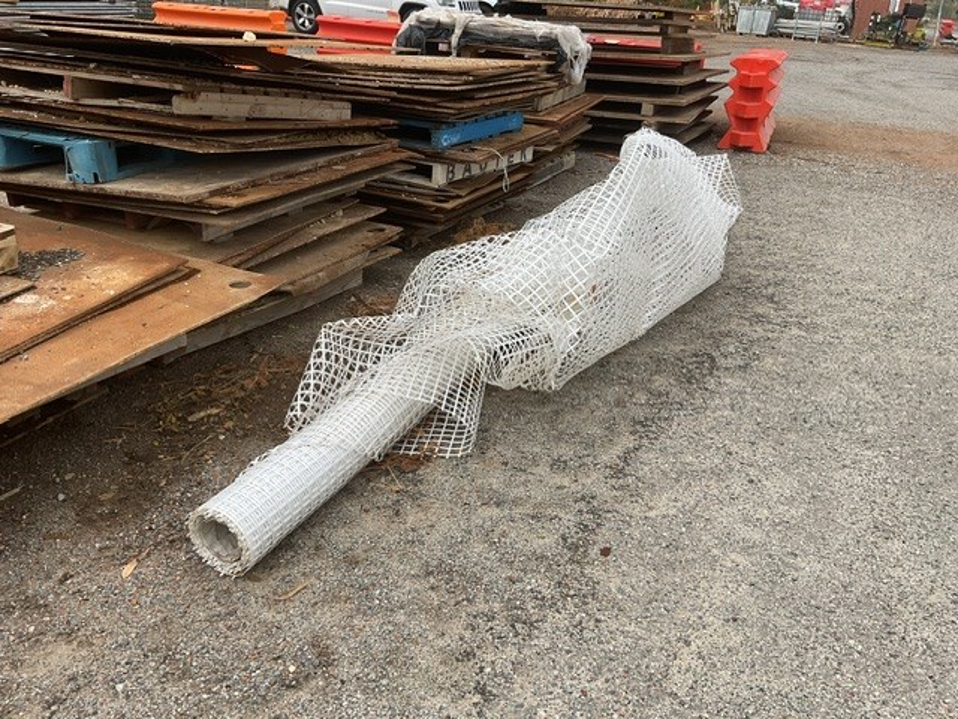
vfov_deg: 48.2
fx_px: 803
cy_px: 360
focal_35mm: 29
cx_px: 479
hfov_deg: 61.7
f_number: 1.8
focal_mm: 3
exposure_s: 1/1577
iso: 16
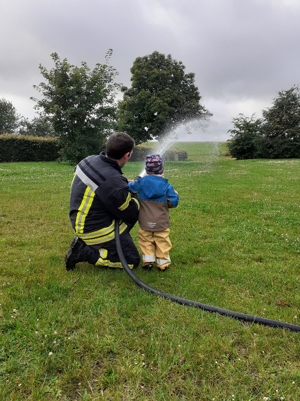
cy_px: 200
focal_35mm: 27
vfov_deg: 65.3
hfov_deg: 51.4
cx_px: 150
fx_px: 312
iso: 40
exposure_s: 1/776
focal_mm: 3.6
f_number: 1.9
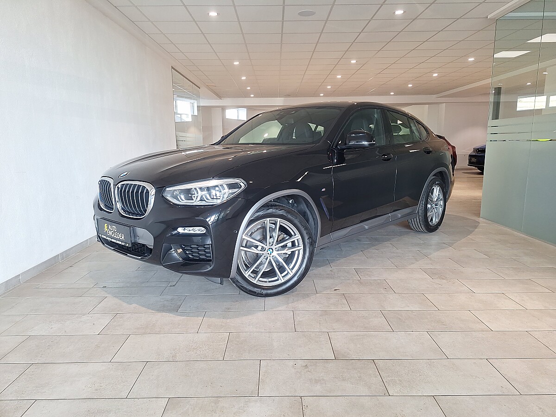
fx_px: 369
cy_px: 208
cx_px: 278
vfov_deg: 58.9
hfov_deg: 73.9
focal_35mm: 23
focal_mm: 5.54
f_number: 1.8
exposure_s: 1/100
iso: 64
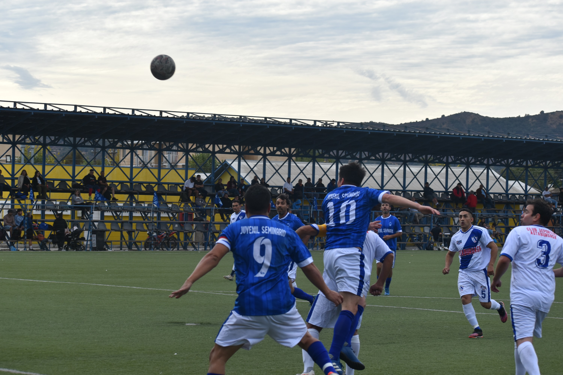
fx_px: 1642
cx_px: 282
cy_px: 188
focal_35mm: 105
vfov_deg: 13.0
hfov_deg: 19.5
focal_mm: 70
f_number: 6.3
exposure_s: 1/640
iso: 200
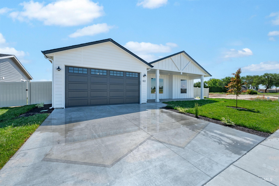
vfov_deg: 81.1
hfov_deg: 104.3
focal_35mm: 14
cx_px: 140
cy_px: 93
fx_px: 108
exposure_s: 1/1600
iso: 400
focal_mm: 14
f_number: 8
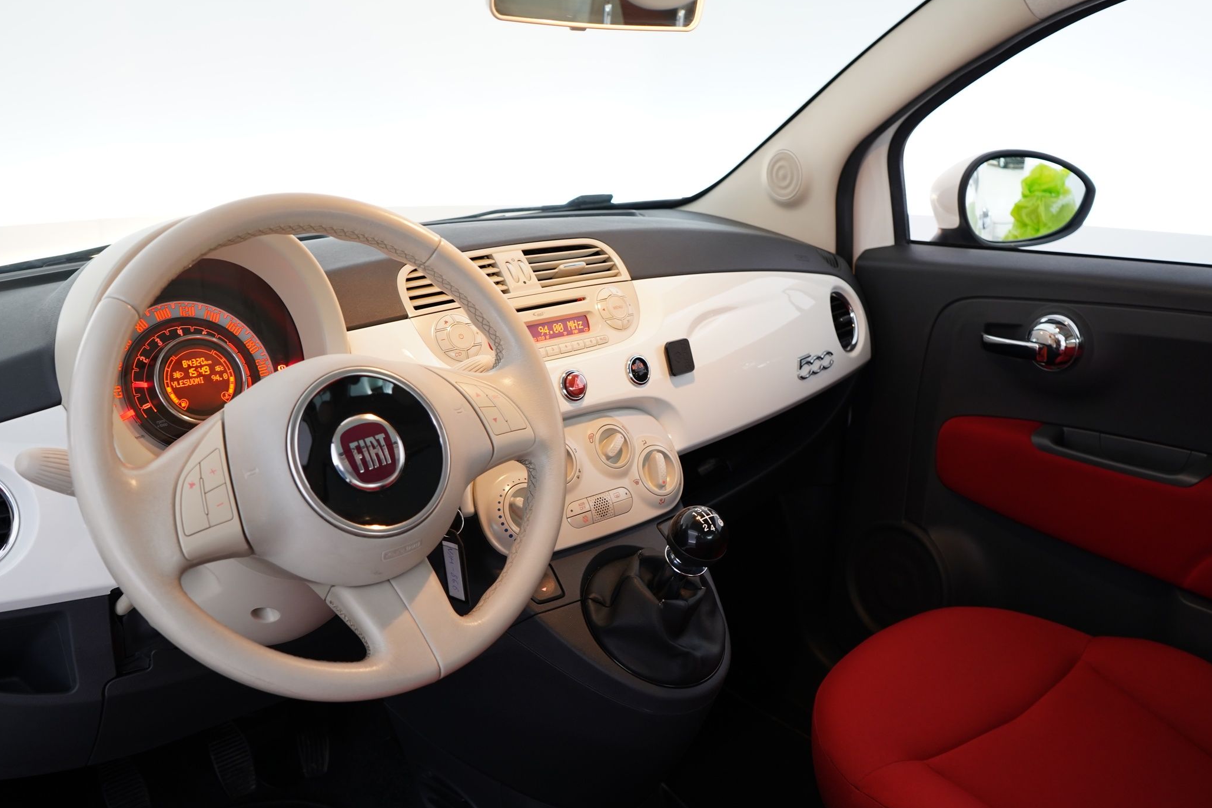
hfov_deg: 55.8
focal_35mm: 34
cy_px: 426
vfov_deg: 38.9
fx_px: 1145
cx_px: 588
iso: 800
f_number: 5
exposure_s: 1/10
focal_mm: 28
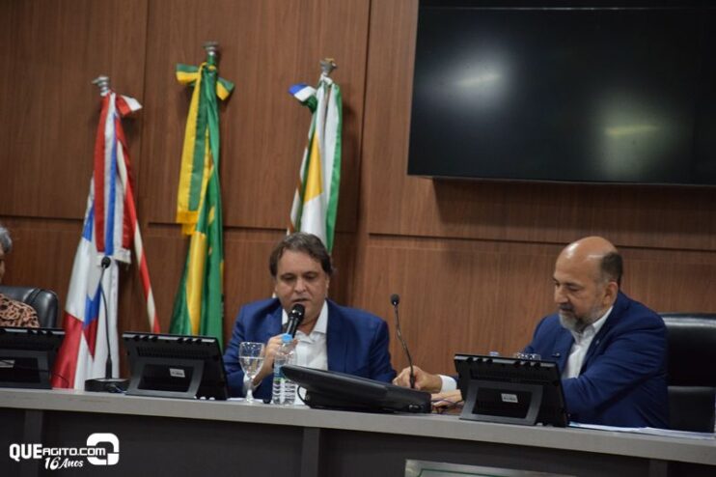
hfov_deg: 13.0
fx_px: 3131
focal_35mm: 158
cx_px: 358
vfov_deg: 8.7
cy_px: 238
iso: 2000
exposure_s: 1/60
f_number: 5.6
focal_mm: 105
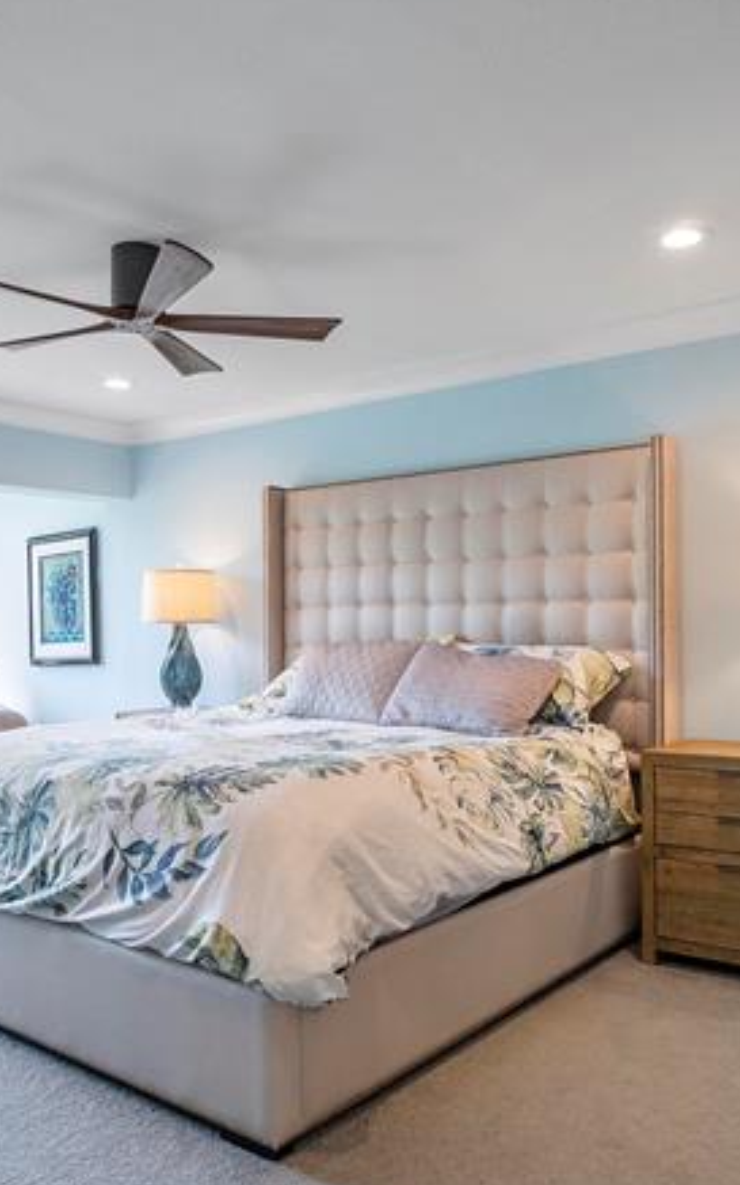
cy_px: 639
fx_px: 904
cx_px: 415
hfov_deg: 44.4
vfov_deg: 66.4
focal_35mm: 28
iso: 200
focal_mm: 10
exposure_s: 1/5
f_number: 11
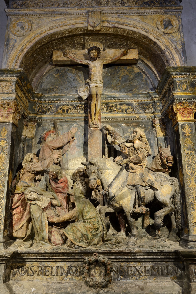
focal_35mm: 32
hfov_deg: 41.1
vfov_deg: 58.7
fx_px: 262
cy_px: 147
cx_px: 96
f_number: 8
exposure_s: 1/3.33
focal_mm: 31
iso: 200
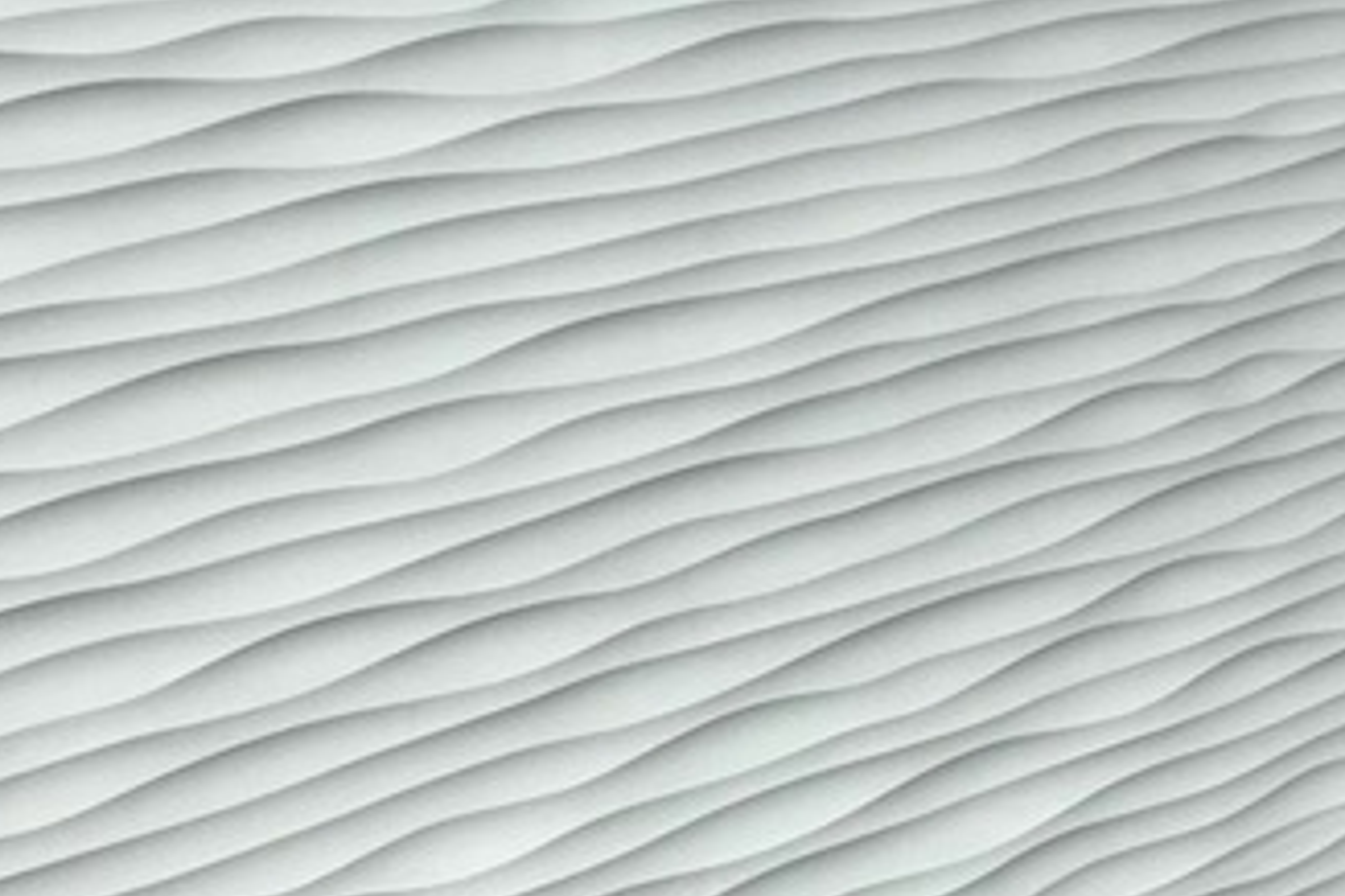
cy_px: 103
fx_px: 4259
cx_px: 794
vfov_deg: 11.9
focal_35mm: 114
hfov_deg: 17.9
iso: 32
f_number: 1.8
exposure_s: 1/50
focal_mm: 3.99
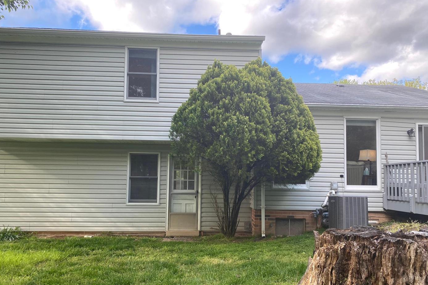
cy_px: 160
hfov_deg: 65.5
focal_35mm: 28
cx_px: 212
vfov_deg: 46.3
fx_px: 333
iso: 32
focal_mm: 4.25
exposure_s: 1/287
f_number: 1.8
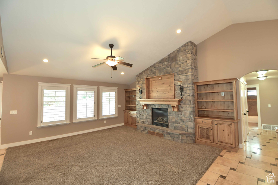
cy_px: 92
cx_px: 139
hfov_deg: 100.4
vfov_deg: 77.3
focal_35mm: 15
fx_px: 116
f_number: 4
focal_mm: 10
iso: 500
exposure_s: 1/60
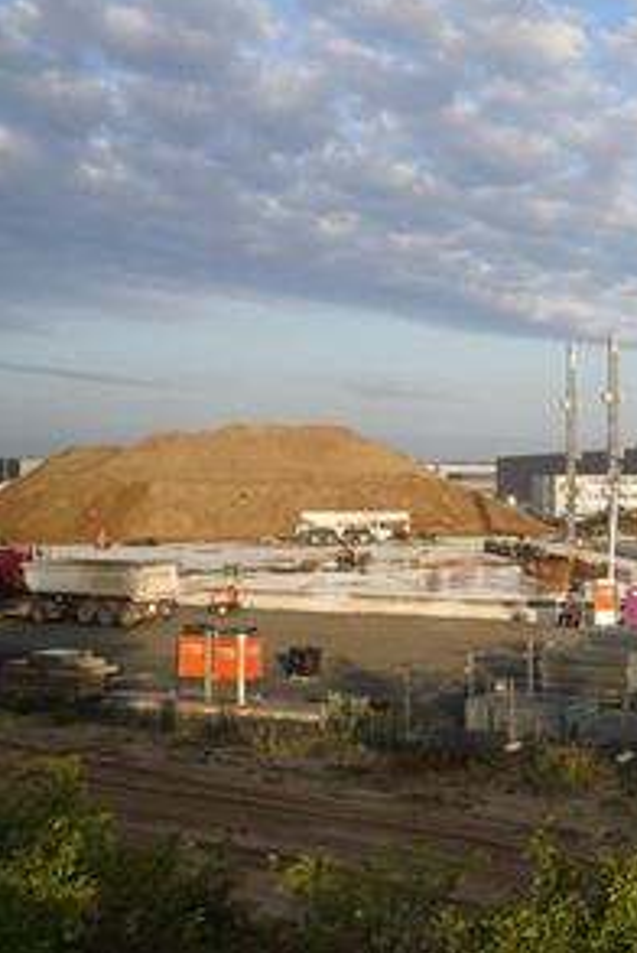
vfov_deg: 45.4
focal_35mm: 43
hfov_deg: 28.0
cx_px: 730
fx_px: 1139
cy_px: 475
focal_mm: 28
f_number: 11
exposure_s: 1/200
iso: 320
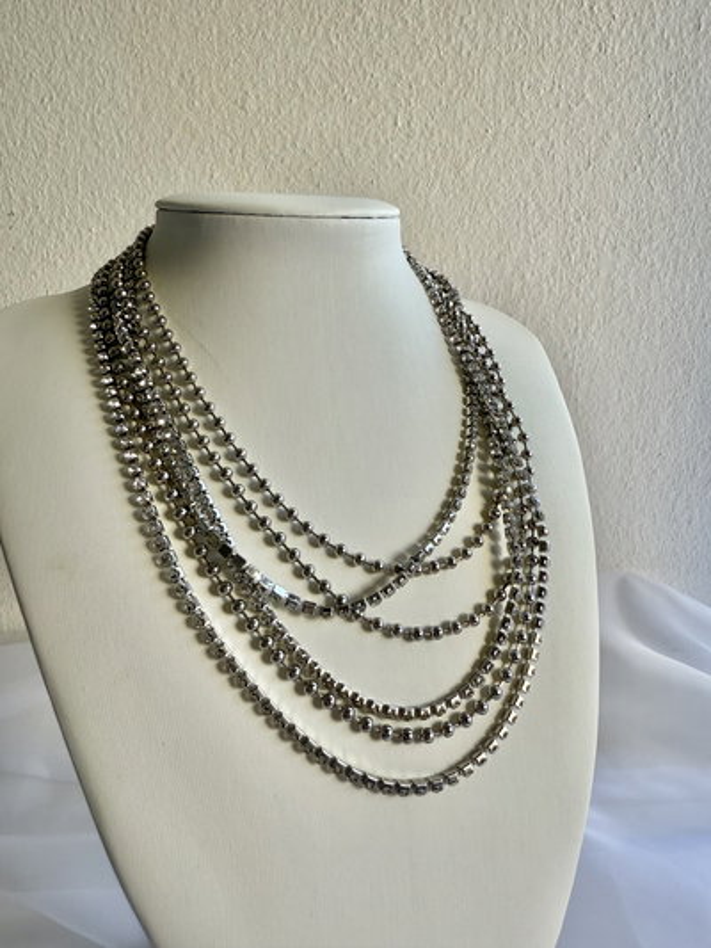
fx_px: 657
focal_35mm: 24
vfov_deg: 71.6
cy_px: 474
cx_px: 356
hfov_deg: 56.8
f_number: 2.2
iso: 50
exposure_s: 1/99
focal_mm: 2.22
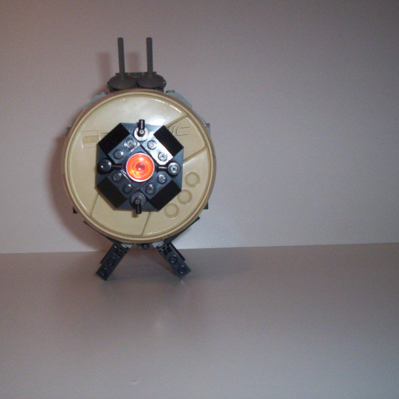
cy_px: 198
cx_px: 163
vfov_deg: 37.6
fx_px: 587
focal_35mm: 45
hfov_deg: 37.4
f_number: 4.5
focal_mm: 4.99
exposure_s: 1/60
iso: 140
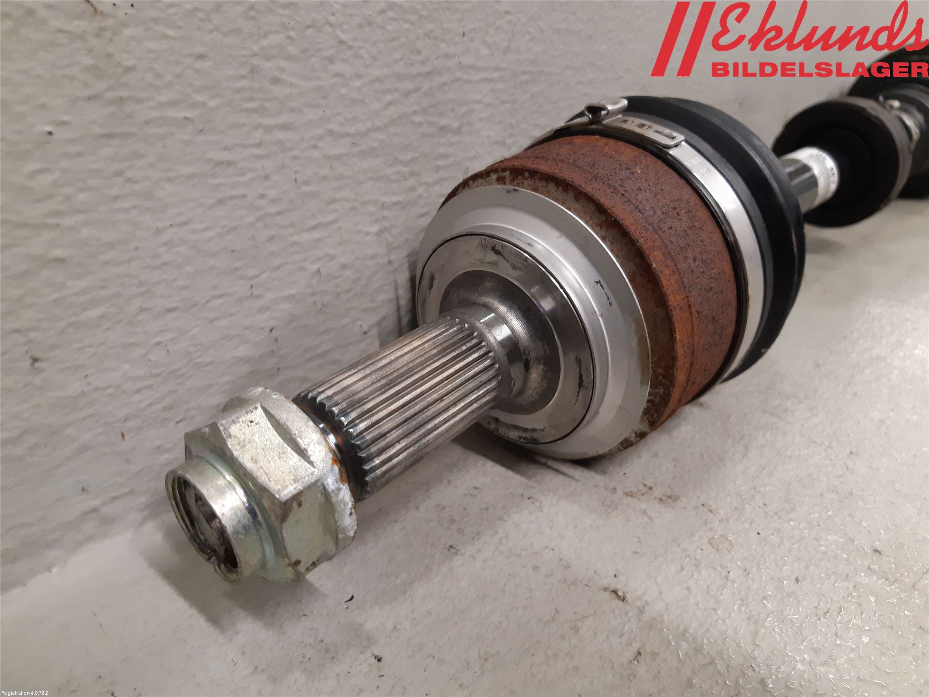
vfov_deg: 53.1
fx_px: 698
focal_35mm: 26
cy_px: 348
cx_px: 464
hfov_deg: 67.3
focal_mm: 3.93
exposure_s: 1/50
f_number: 1.7
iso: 200
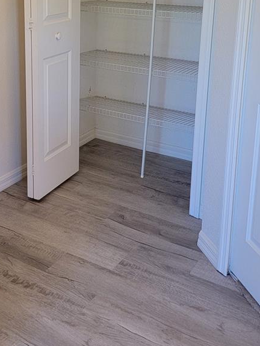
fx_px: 501
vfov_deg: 37.0
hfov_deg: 28.9
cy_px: 75
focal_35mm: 50
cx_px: 81
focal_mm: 6.7
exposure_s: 1/60
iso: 200
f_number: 1.8
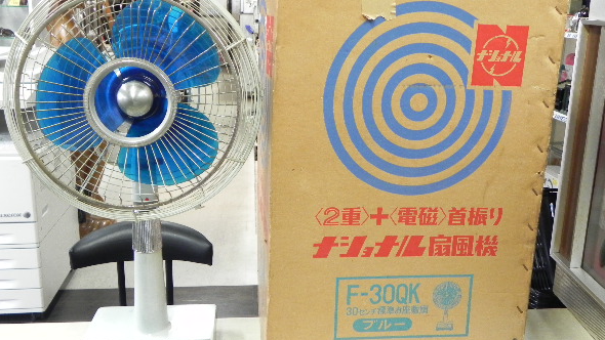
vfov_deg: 30.4
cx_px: 293
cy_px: 172
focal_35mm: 39
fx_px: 626
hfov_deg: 51.6
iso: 400
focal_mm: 5.9
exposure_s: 1/17.1
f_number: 2.8
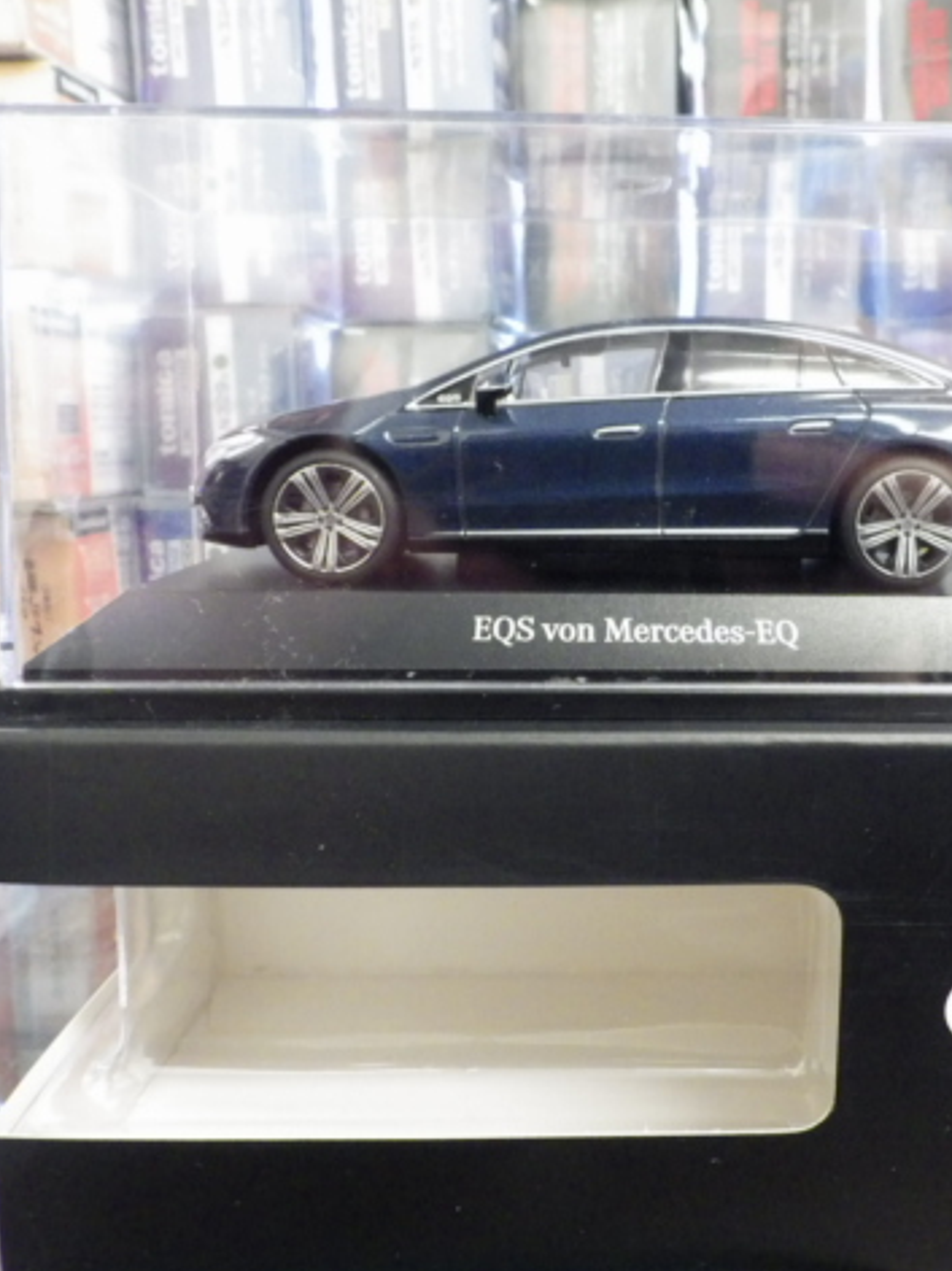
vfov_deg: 54.0
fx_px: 1247
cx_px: 631
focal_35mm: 34
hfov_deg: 41.3
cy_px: 642
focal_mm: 4.4
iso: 800
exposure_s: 1/25
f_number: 3.1
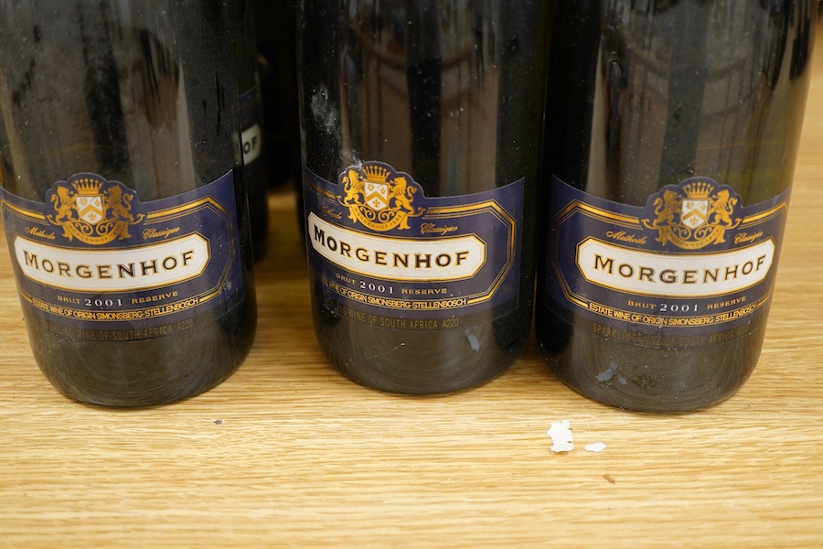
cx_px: 412
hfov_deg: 43.6
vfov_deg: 29.9
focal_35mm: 45
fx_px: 1029
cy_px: 274
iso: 1250
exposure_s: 1/125
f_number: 3.5
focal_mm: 30
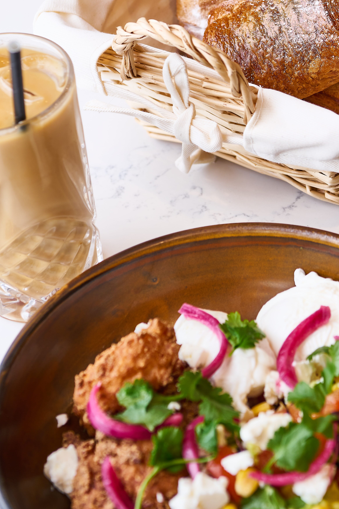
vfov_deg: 16.2
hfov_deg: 10.9
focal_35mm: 125
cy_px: 70
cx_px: 302
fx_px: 1765
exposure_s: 1/100
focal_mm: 70
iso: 64
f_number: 5.6
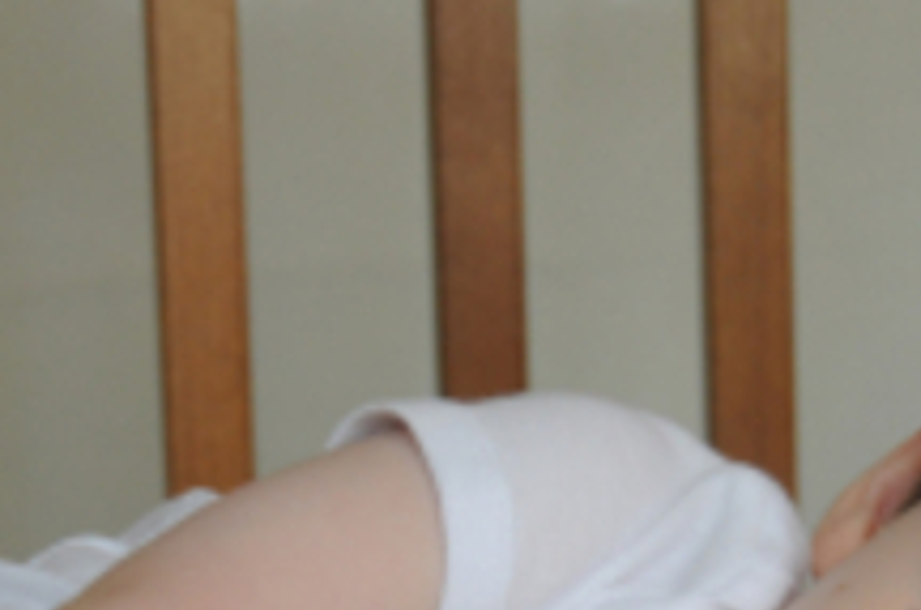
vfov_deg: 6.4
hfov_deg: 9.7
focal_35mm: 213
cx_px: 614
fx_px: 5437
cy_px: 776
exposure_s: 1/15
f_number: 4.5
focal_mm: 48
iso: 320
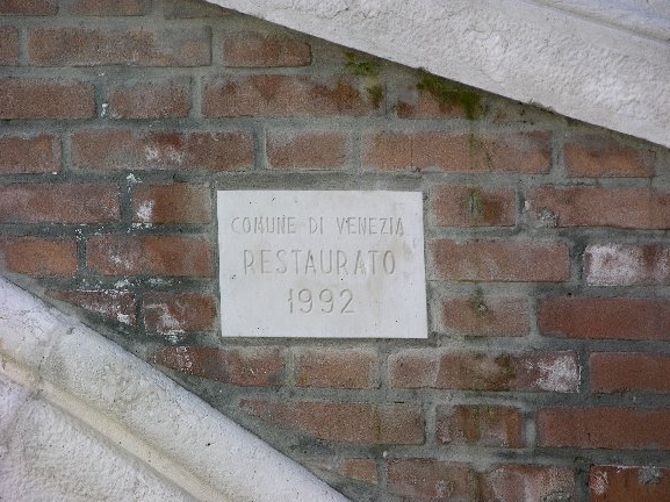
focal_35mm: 285
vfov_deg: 5.2
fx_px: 5513
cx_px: 337
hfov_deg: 7.0
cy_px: 248
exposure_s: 1/96.9
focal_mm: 71.2
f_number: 4.7
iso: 50
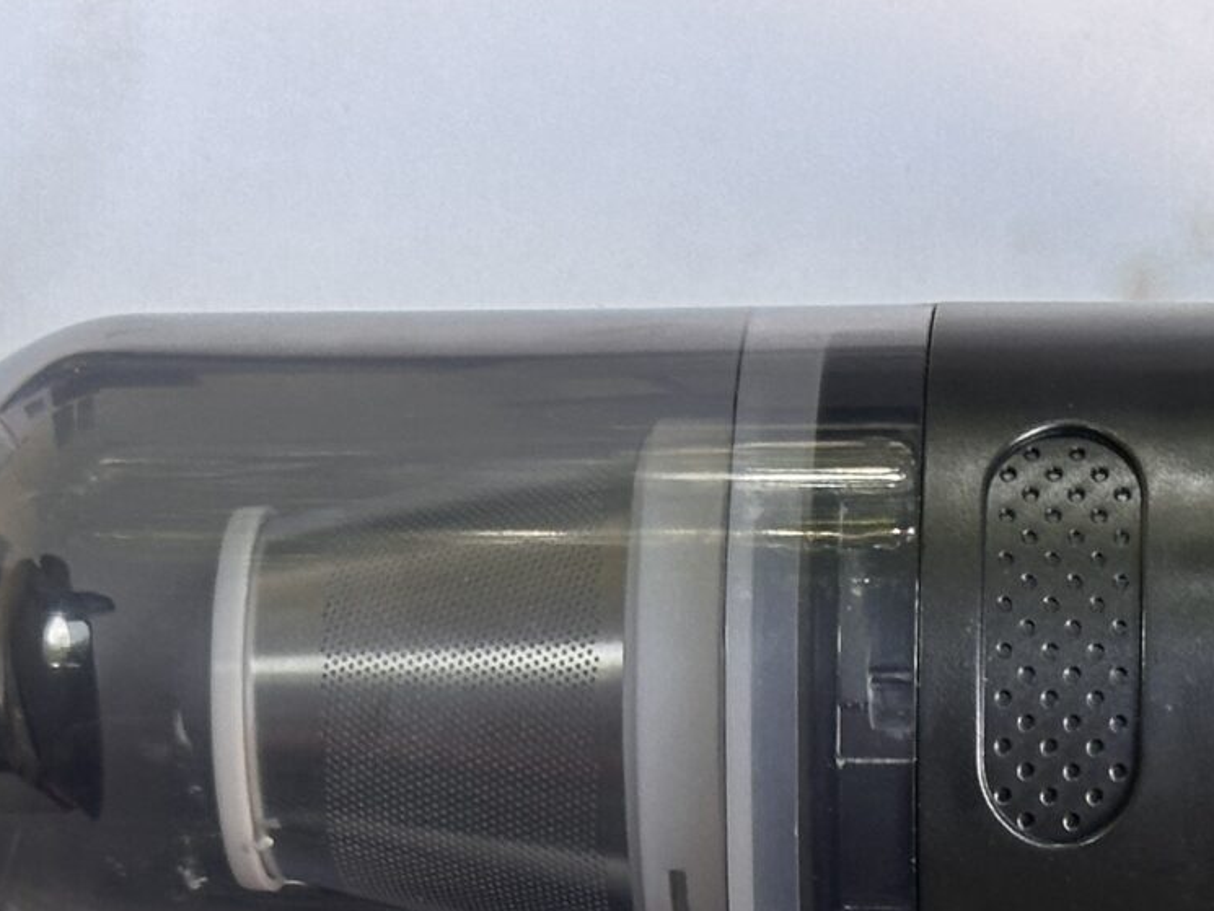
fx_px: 5788
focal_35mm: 165
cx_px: 1038
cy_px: 1447
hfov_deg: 11.9
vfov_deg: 8.7
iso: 100
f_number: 1.78
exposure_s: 1/60
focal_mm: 6.86
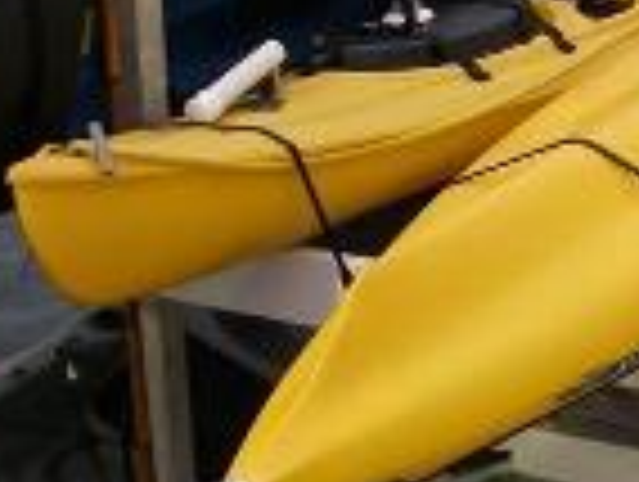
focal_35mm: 109
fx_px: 2016
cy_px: 59
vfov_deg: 13.5
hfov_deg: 17.6
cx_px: 634
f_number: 3.3
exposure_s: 1/50
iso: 125
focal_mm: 6.3
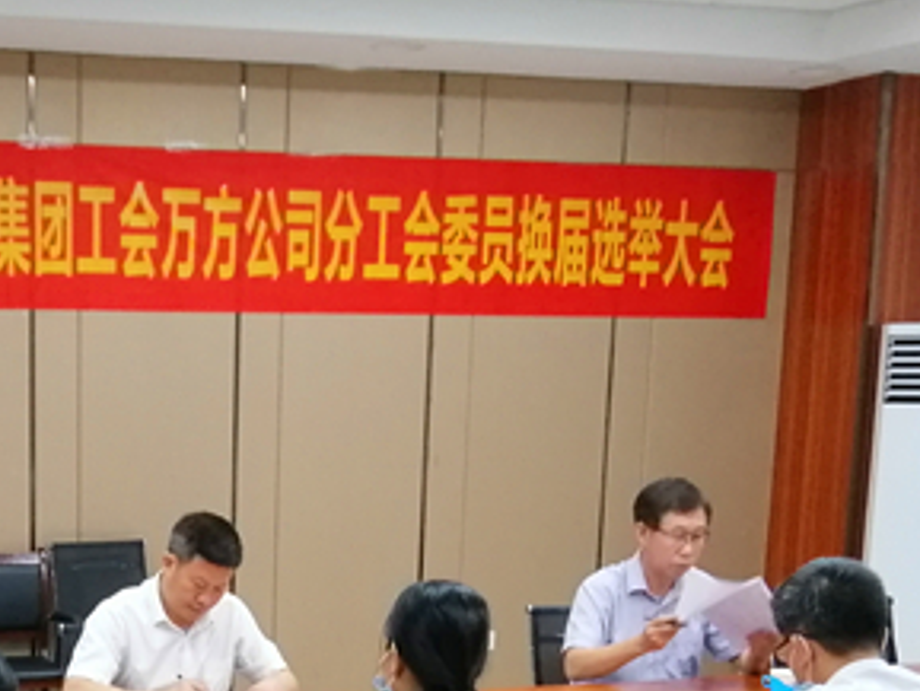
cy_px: 774
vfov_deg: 19.5
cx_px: 67
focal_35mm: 72
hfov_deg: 26.0
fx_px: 1914
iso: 320
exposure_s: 1/33.3
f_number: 2.2
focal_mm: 3.81
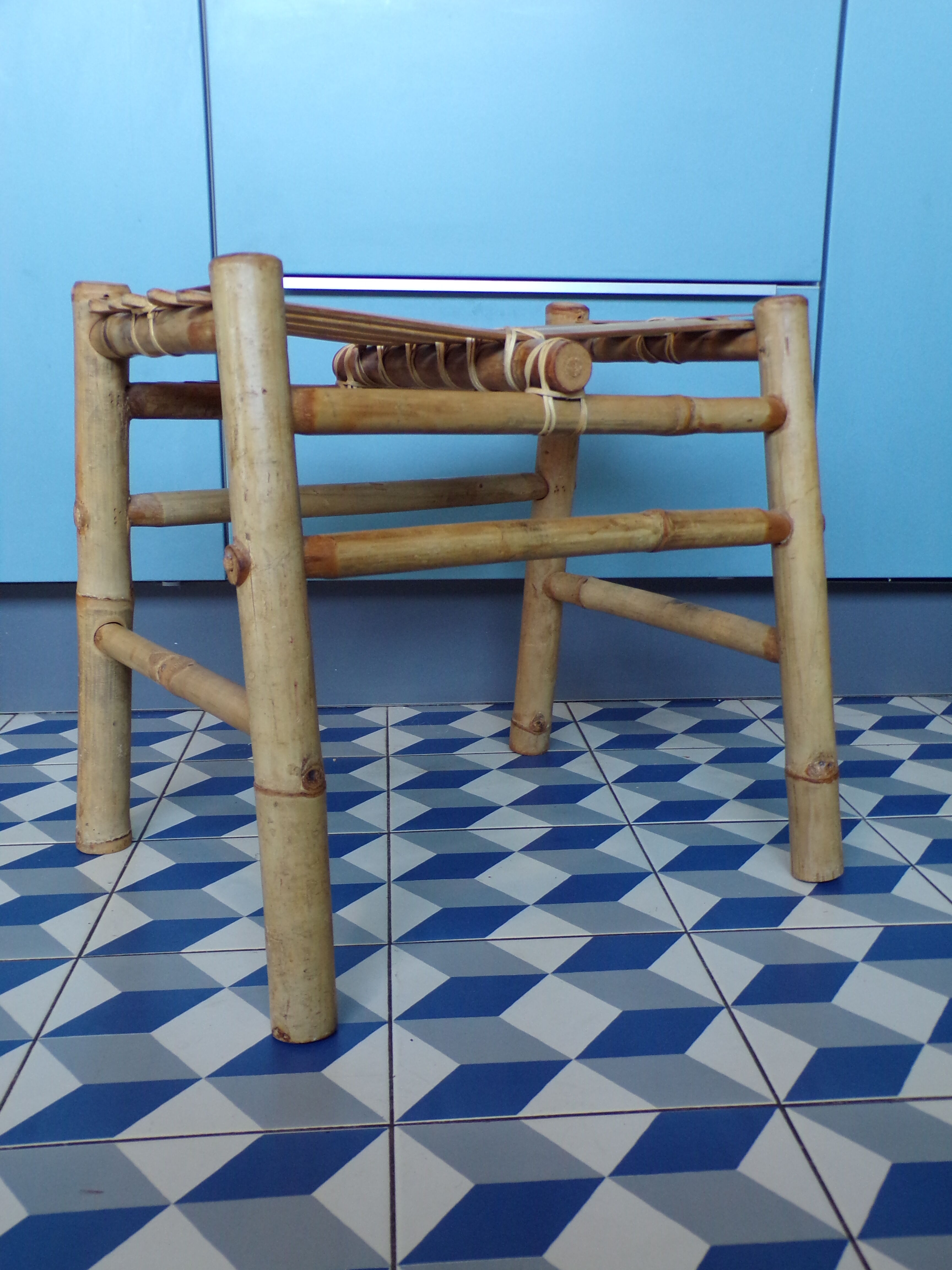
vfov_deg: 56.8
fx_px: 1173
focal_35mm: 32
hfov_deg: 44.2
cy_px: 635
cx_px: 476
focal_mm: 5.8
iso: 200
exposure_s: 1/17
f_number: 3.2
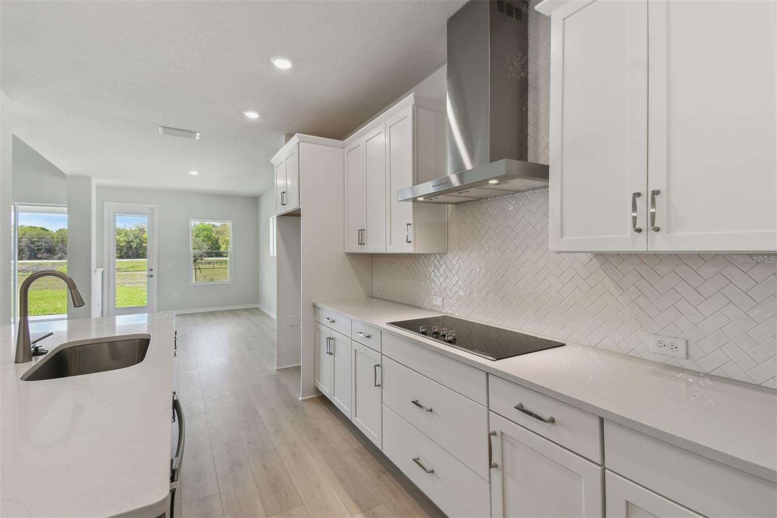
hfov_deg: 100.4
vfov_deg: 77.3
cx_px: 388
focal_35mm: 15
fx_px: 324
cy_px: 259
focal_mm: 10
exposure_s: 1/40
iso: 100
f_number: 7.1
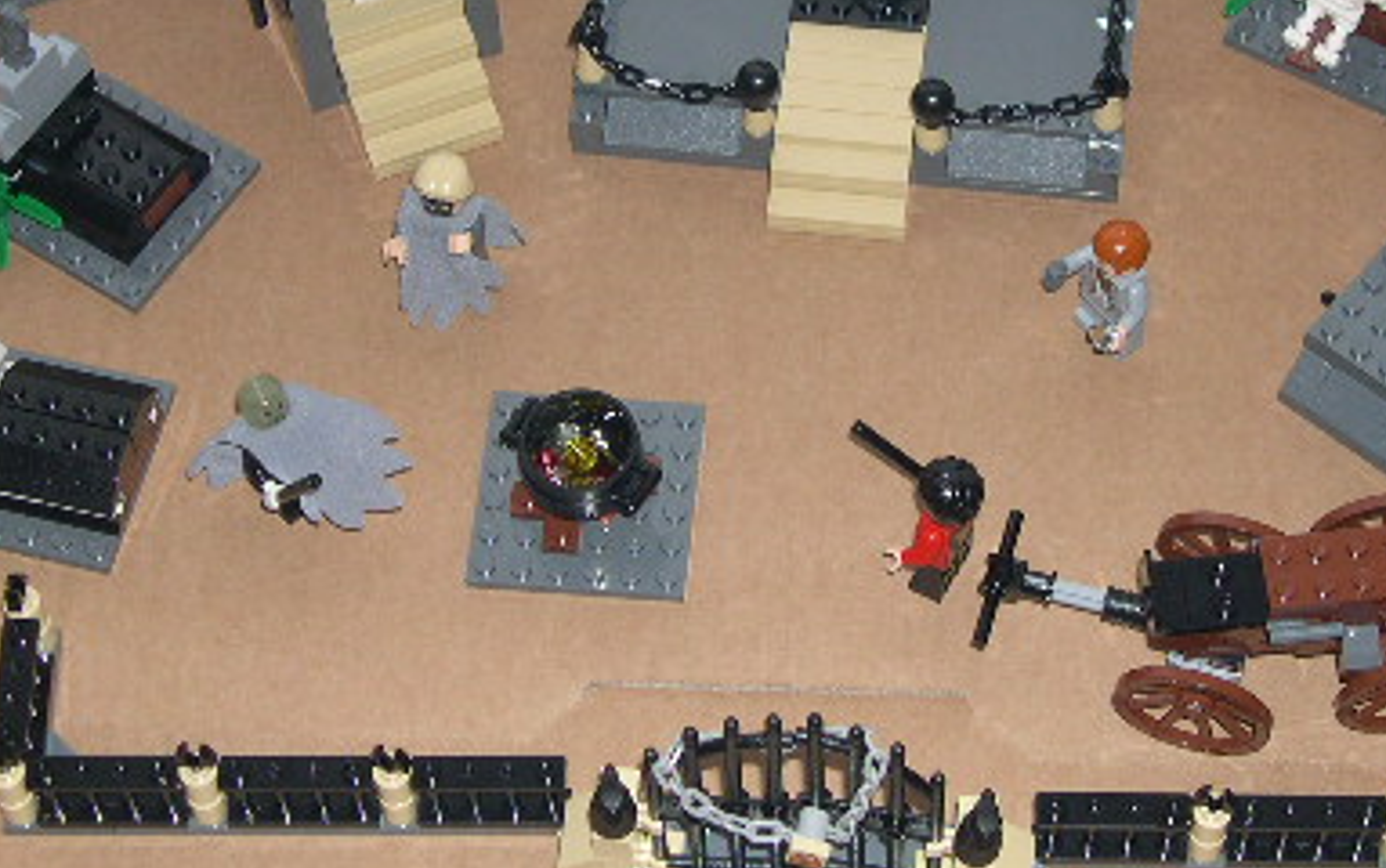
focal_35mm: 92
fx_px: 3478
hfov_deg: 22.5
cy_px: 246
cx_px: 742
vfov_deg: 14.2
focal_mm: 11.1
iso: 100
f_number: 3.2
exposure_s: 1/60
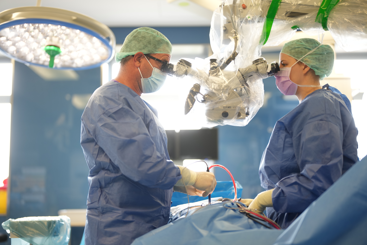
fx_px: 510
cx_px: 184
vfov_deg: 27.0
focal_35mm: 50
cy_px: 122
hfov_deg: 39.6
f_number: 1.2
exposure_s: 1/400
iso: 500
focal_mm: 50
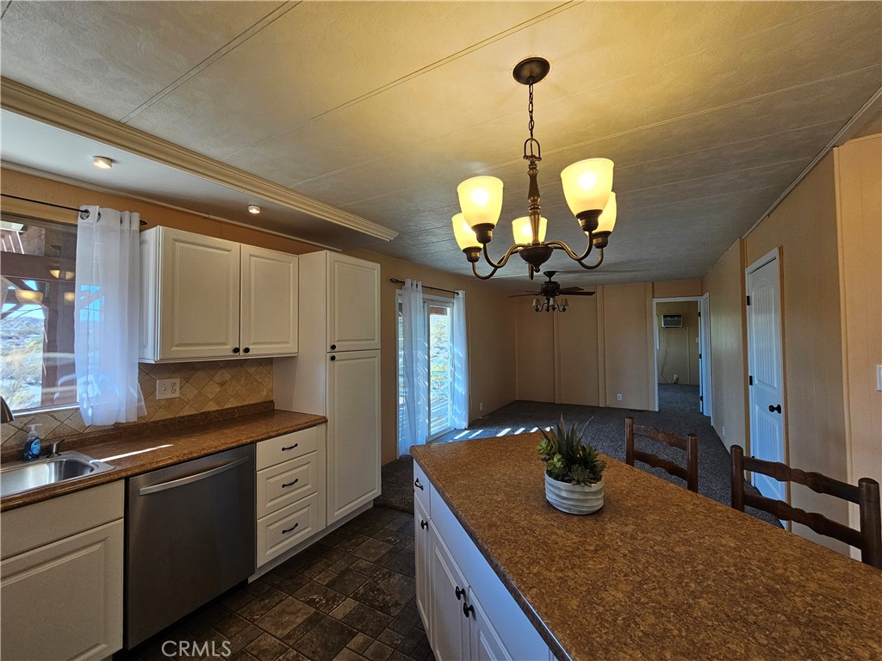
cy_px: 330
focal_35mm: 13
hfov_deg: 106.2
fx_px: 331
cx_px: 441
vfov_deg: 89.9
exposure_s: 1/207
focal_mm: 2.2
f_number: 2.2
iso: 160
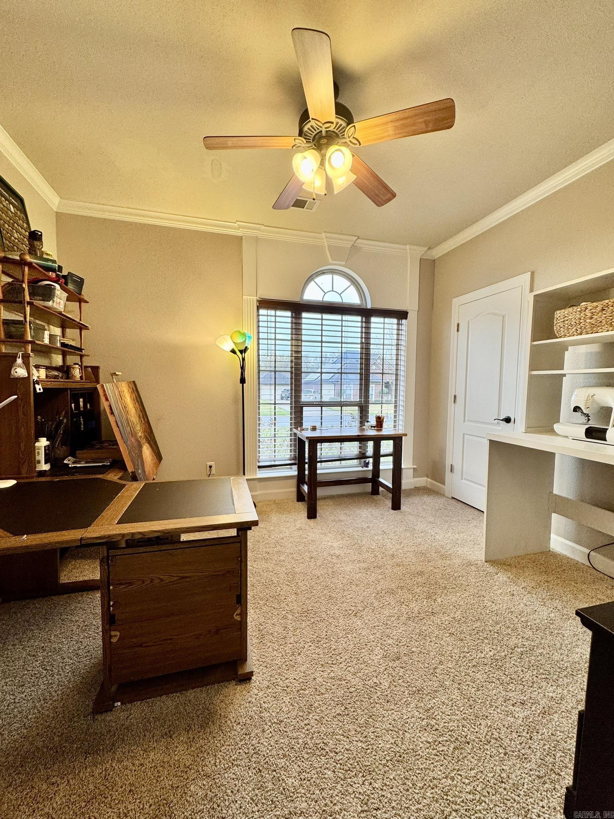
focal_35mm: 14
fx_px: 331
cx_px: 307
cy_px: 410
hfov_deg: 85.7
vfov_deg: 102.1
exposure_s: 1/120
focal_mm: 2.22
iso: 125
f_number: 2.2
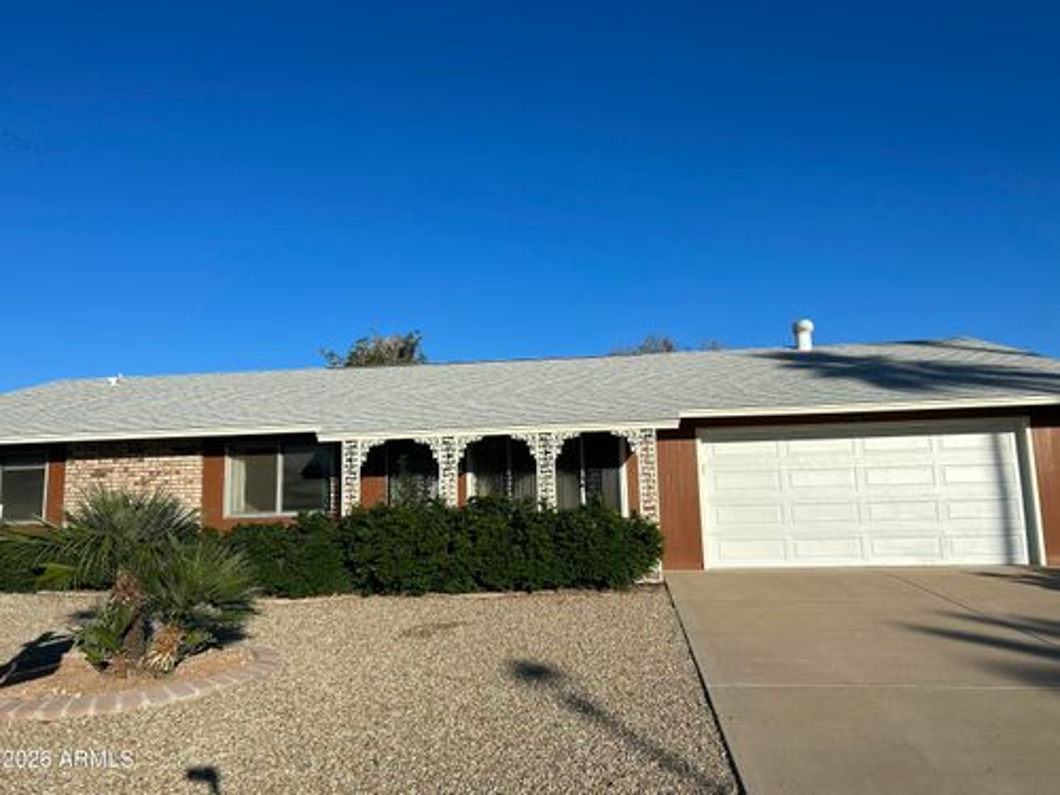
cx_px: 530
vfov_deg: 53.1
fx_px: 796
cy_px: 398
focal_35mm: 26
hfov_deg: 67.3
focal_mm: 5.7
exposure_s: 1/6579
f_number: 1.5
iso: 50
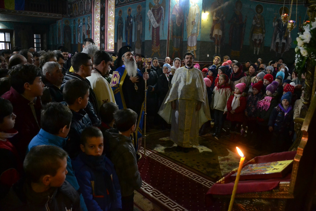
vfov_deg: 47.9
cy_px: 106
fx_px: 237
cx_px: 158
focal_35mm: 27
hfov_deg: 67.4
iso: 3200
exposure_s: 1/60
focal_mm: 18
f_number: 3.5
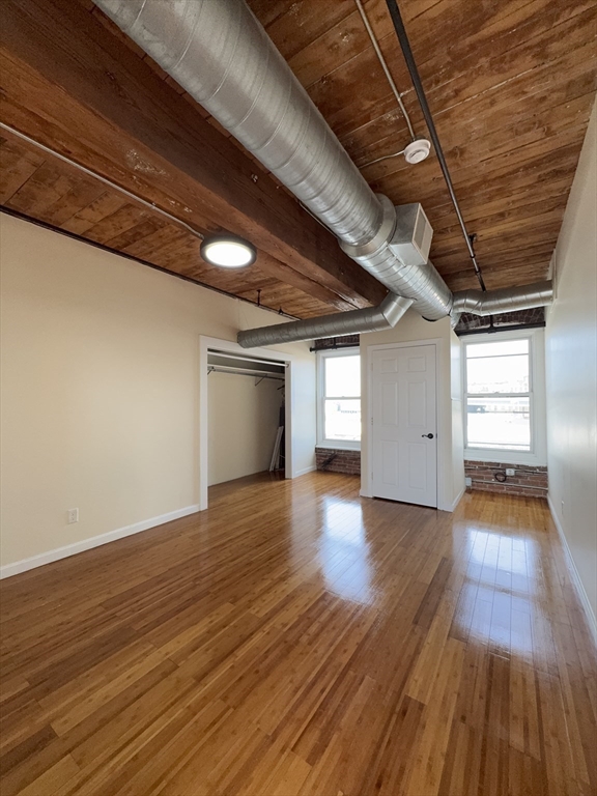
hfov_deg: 85.7
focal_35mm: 14
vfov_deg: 102.1
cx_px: 298
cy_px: 398
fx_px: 322
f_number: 2.2
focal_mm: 2.22
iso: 100
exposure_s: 1/120
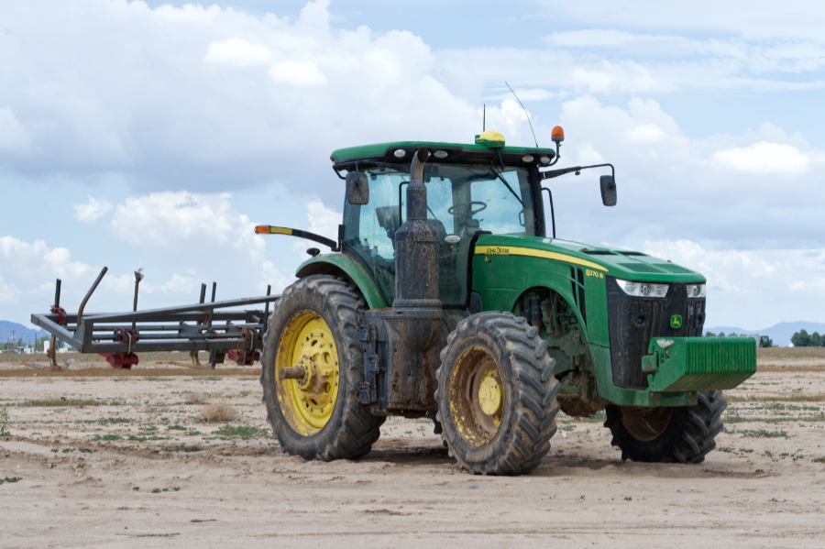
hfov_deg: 24.6
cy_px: 274
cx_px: 412
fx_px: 1890
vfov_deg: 16.5
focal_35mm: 82
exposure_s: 1/640
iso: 800
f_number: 13
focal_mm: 55
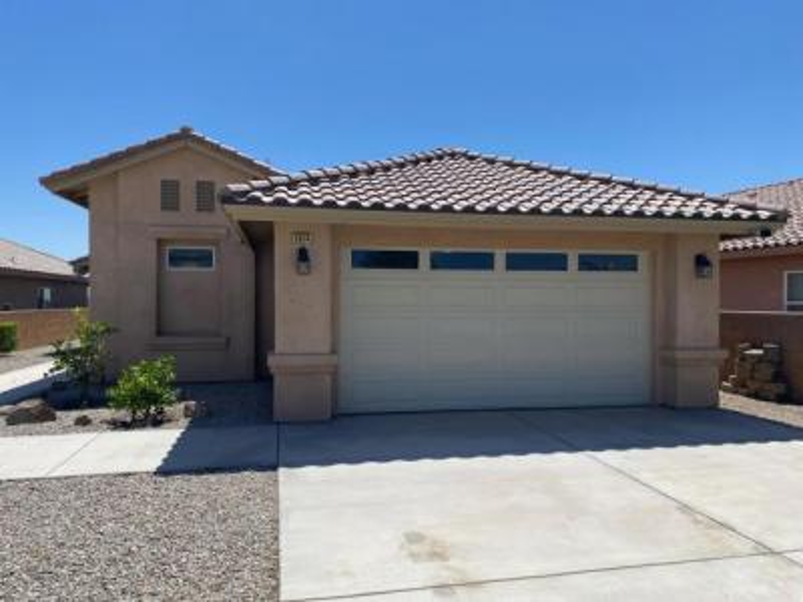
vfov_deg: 53.1
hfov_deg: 67.3
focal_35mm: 26
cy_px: 301
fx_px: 603
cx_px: 402
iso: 32
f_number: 1.8
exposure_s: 1/4115
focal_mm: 4.25
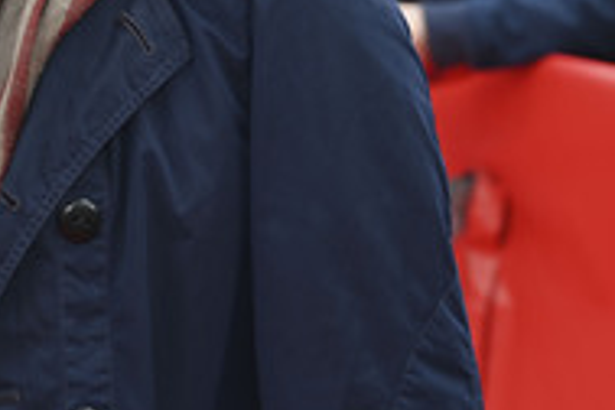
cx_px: -83
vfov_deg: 11.3
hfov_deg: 16.6
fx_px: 2033
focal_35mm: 119
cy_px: -49
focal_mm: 50
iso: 160
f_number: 2.8
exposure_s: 1/160
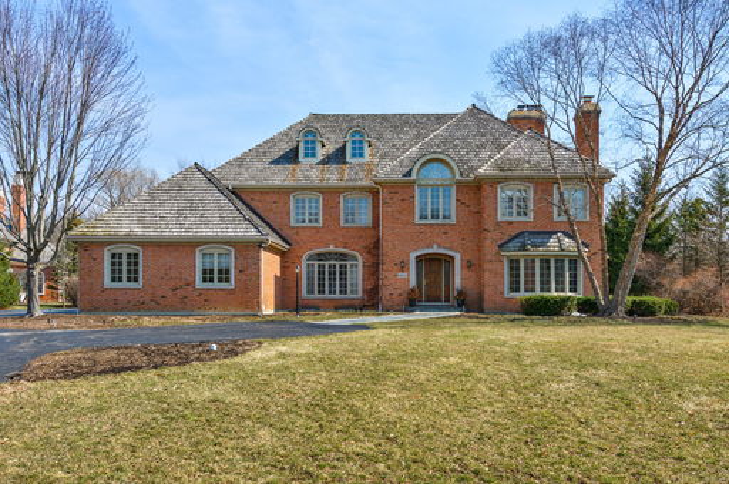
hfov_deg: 62.0
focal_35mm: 30
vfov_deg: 43.5
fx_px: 607
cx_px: 364
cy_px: 242
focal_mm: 20
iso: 100
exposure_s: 1/160
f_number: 9
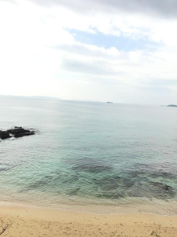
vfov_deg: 61.7
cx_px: 88
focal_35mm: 29
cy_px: 118
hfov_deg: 48.2
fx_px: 198
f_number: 2.2
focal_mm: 4.15
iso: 25
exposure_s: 1/905
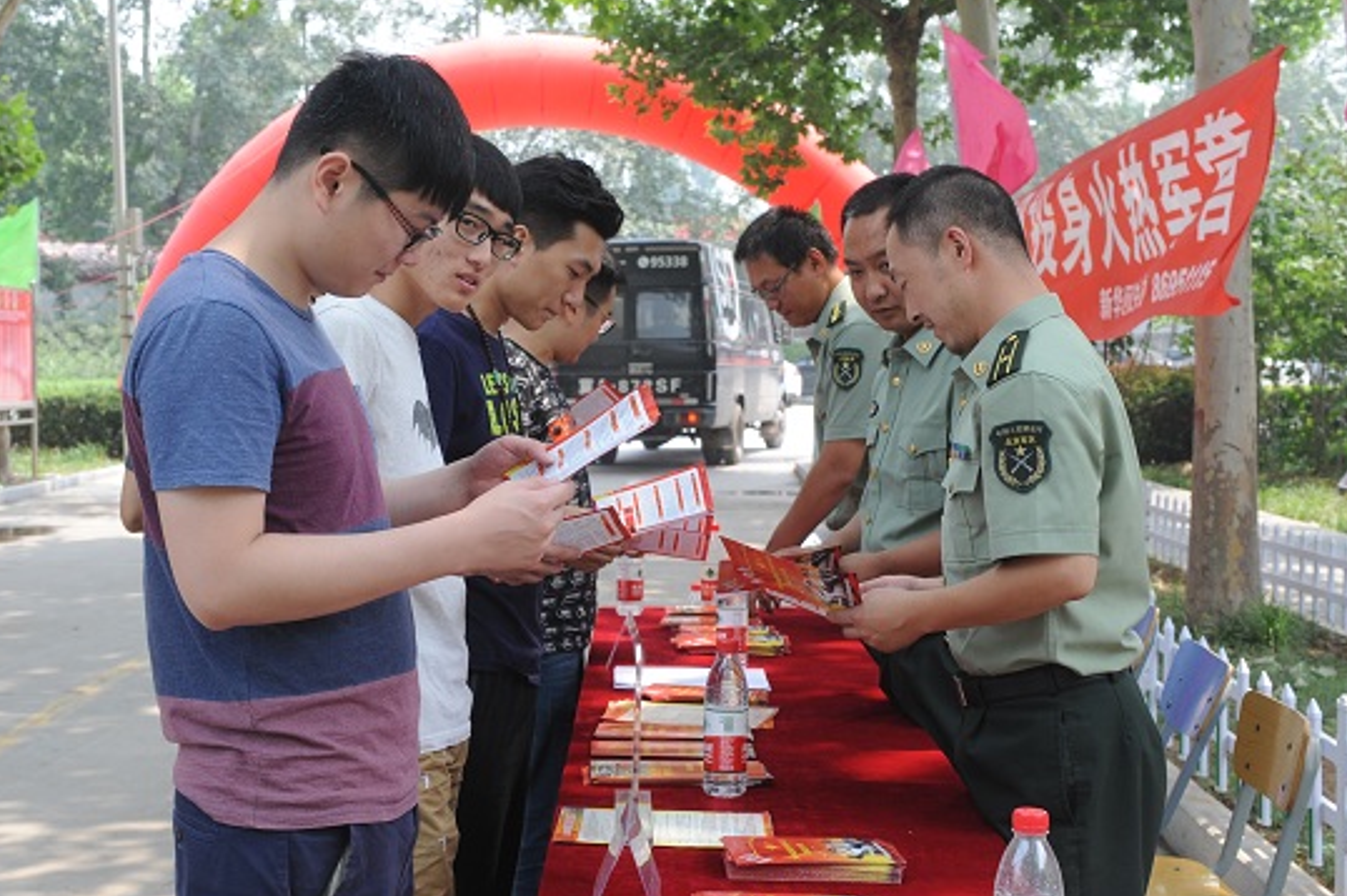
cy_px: 497
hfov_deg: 35.1
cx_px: 617
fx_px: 2131
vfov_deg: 23.7
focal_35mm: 57
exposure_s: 1/250
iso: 640
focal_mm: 48
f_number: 8
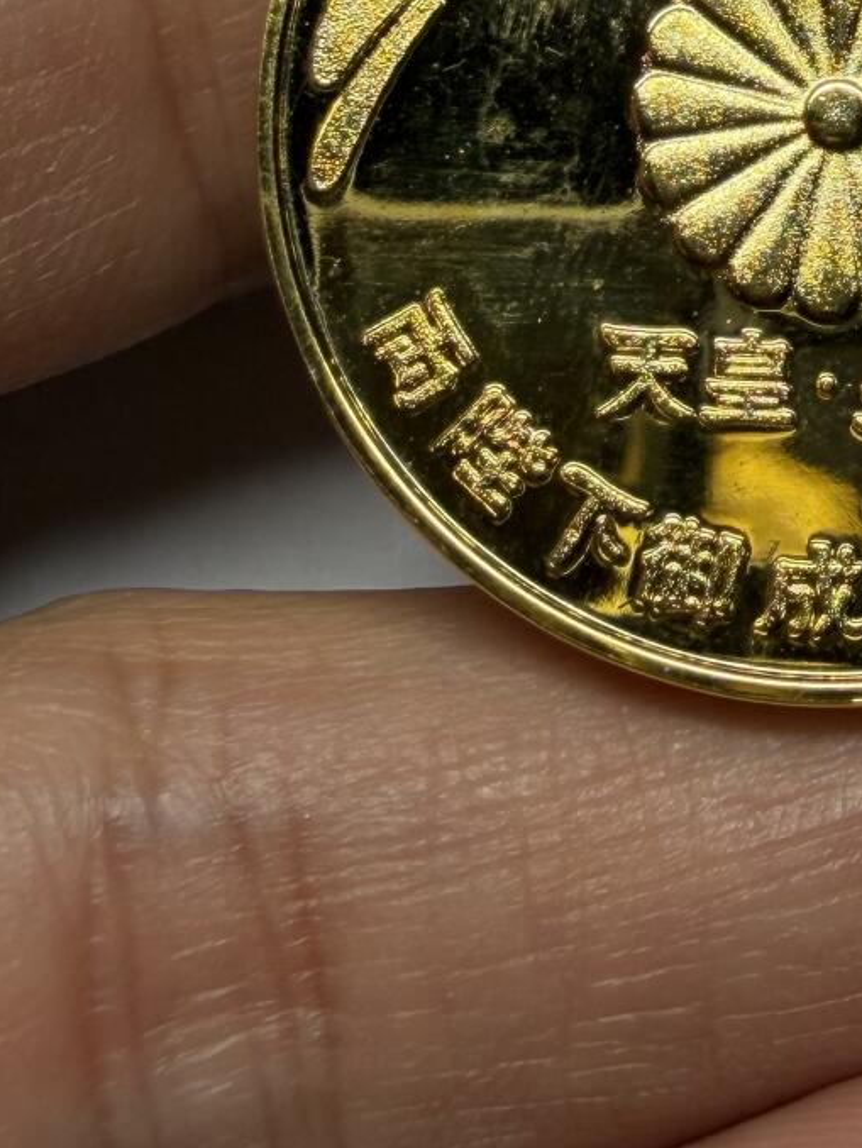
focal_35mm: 69
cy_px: 100
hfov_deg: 20.3
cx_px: 948
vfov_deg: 27.1
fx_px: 2290
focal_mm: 2.22
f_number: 2.2
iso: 40
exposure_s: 1/122
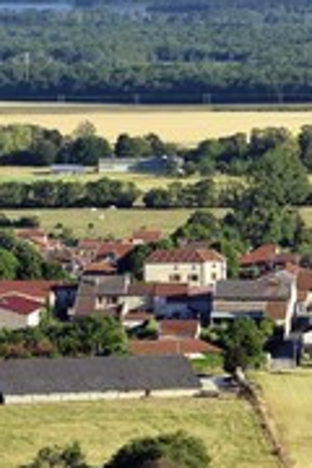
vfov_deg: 6.3
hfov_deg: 4.2
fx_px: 4238
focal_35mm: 326
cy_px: 182
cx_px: 437
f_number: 10
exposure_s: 1/250
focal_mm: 140
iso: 200
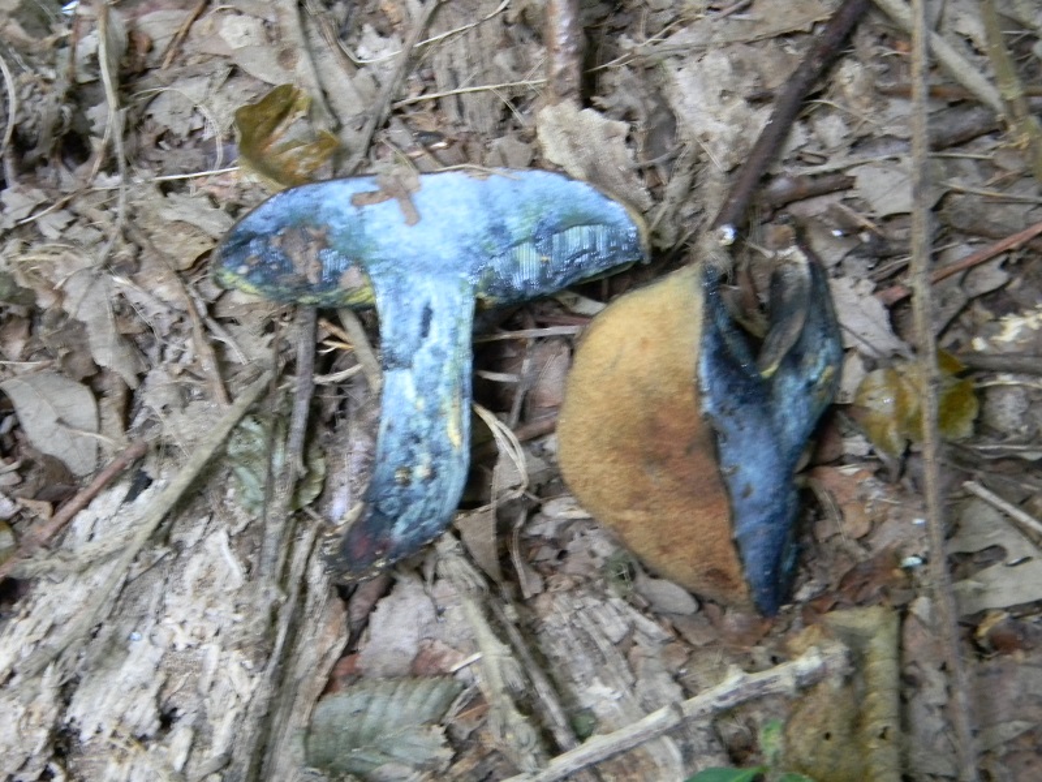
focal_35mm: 83
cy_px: 391
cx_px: 521
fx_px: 2498
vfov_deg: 17.8
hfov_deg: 23.6
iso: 400
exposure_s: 1/2.7
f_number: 4.5
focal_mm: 15.1
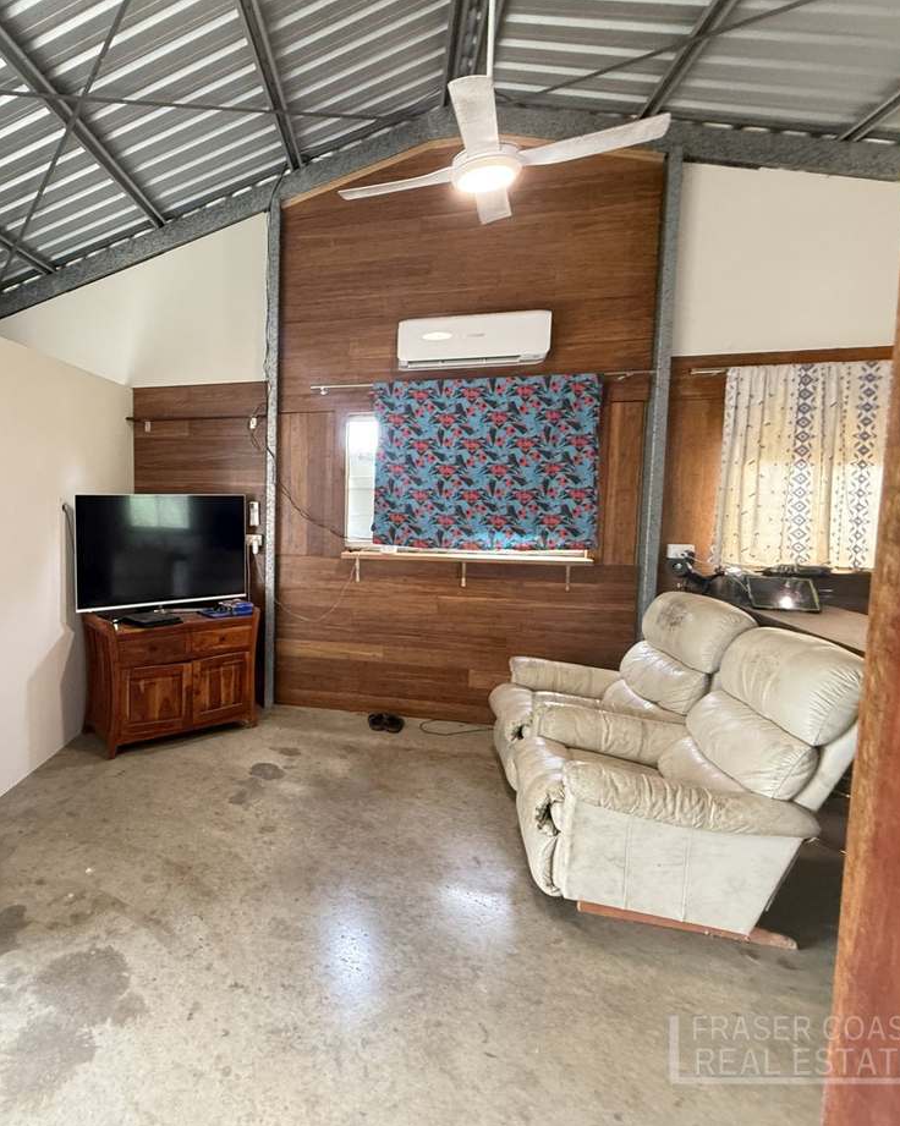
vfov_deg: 83.3
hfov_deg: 65.9
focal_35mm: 19
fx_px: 633
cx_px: 213
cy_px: 544
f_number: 2.2
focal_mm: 2.22
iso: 500
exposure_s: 1/60
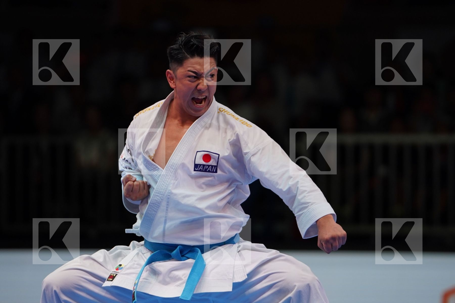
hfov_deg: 6.9
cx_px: 228
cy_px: 152
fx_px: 3753
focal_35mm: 297
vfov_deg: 4.6
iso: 640
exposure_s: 1/1000
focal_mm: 198
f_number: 2.8
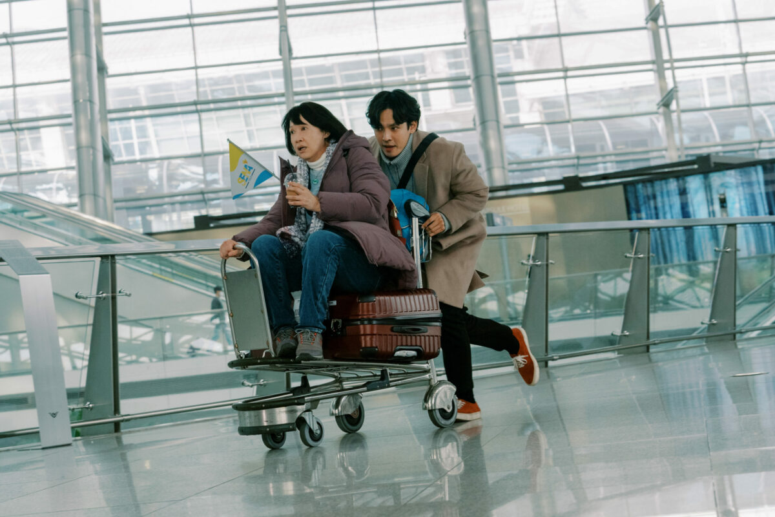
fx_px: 1507
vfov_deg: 19.5
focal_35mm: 70
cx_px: 388
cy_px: 258
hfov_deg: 28.8
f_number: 5.6
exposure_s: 1/320
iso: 500
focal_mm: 70
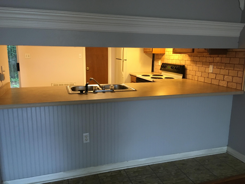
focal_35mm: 29
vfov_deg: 48.2
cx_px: 122
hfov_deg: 61.7
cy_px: 92
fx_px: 205
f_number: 2.2
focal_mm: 4.15
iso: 125
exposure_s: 1/30
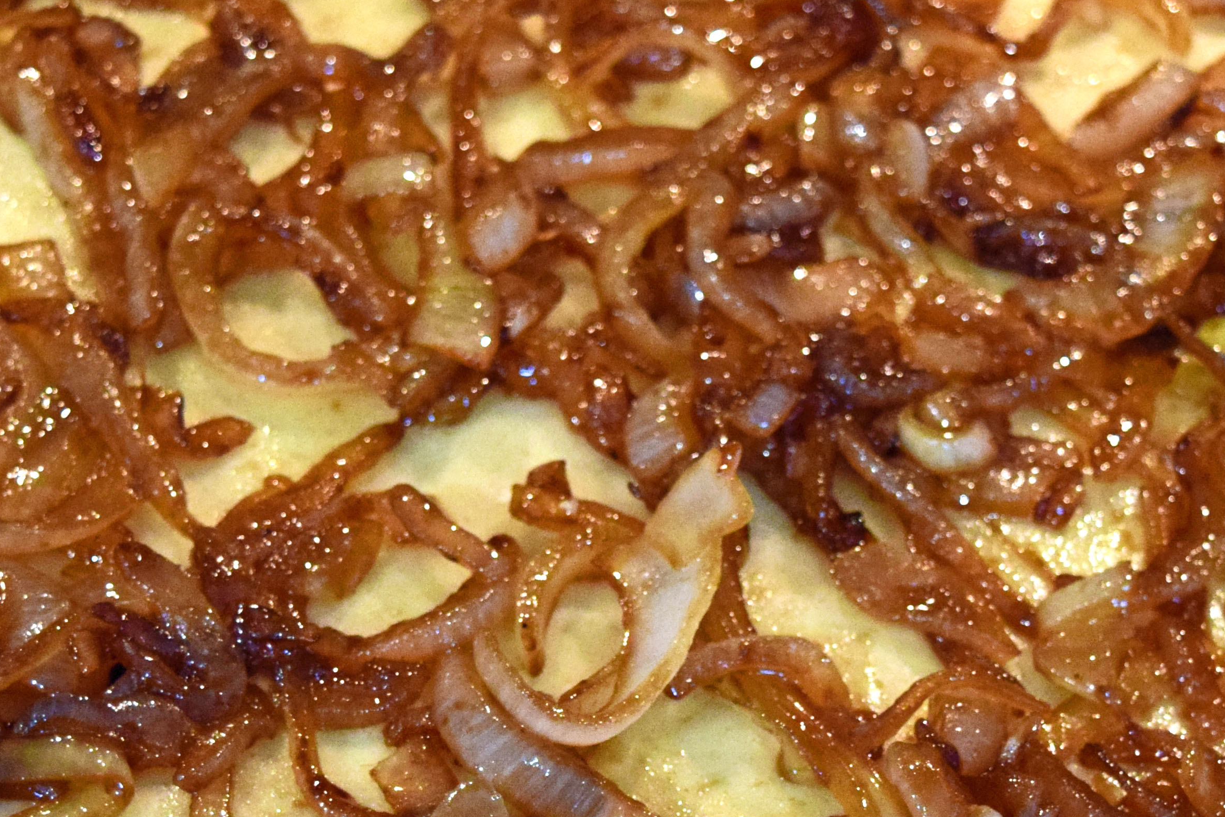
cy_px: 706
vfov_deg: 10.5
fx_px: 4423
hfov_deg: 15.8
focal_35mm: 130
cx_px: 510
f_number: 4.5
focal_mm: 34
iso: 1800
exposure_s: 1/60
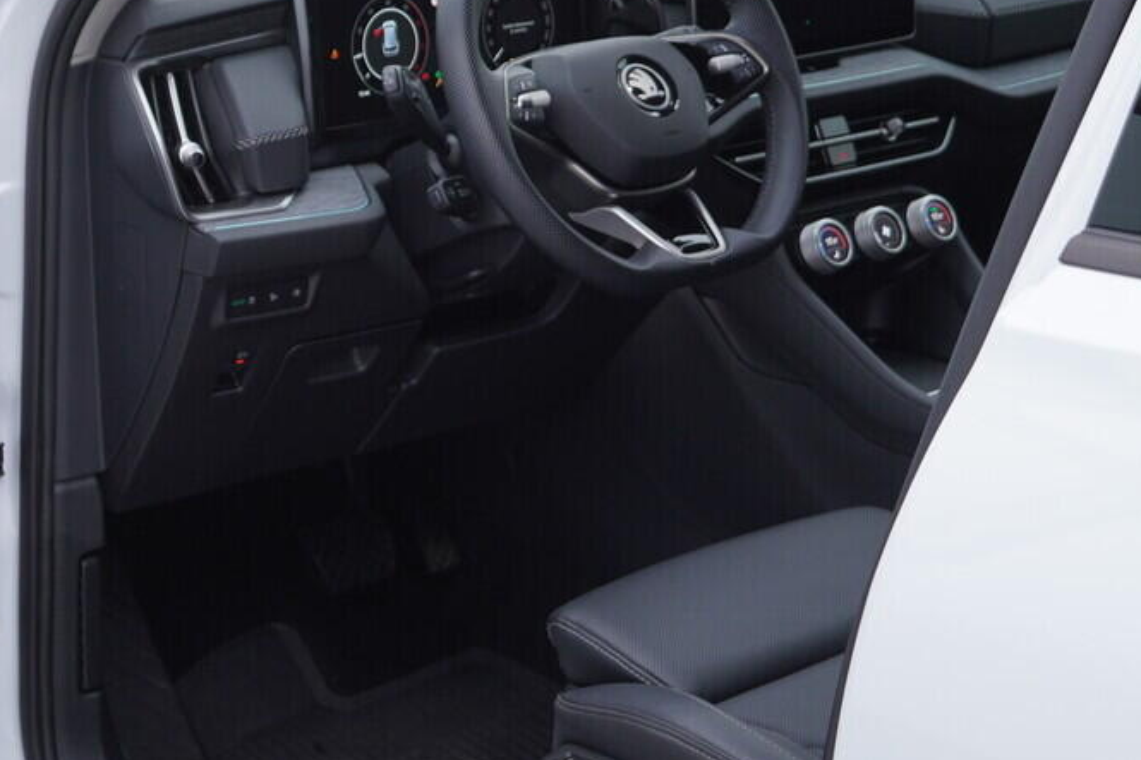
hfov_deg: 25.6
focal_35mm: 78
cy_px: 249
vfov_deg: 17.4
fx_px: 2471
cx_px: 230
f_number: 3.5
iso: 125
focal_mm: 24
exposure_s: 1/60
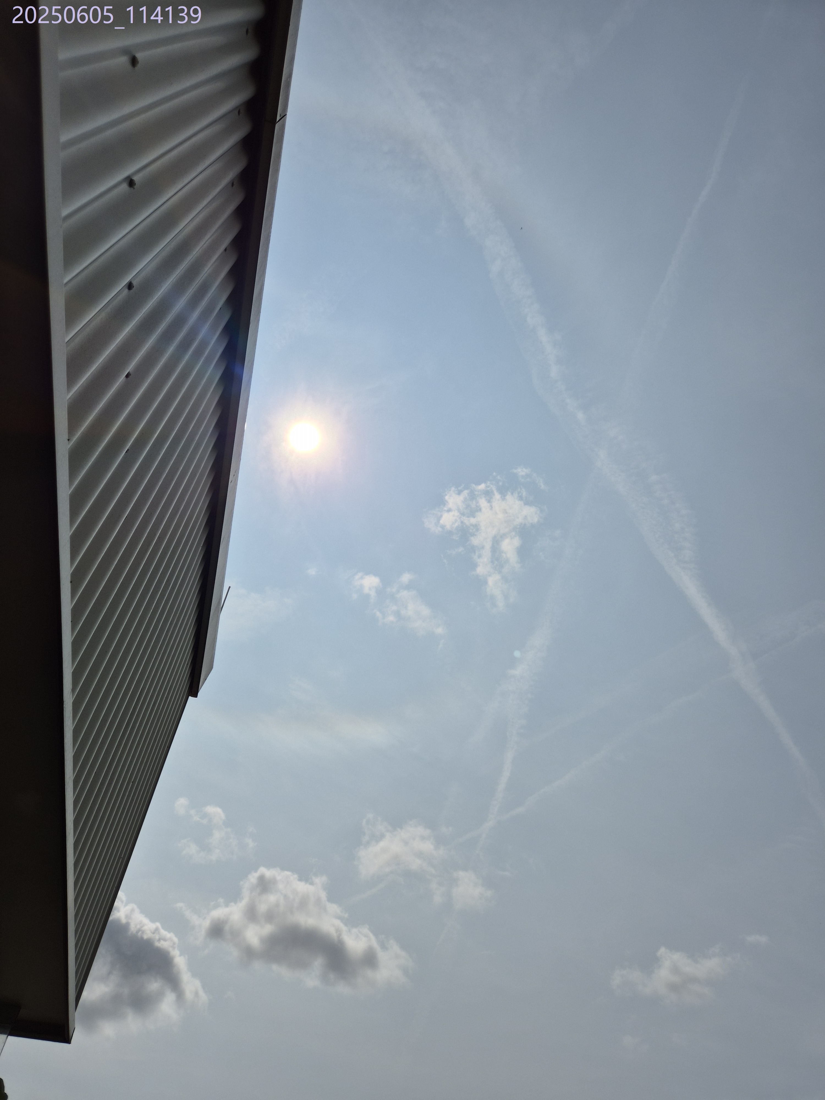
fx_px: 731
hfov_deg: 58.9
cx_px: 412
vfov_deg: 73.9
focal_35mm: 23
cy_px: 550
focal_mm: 5.4
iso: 25
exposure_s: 1/11104
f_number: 1.8
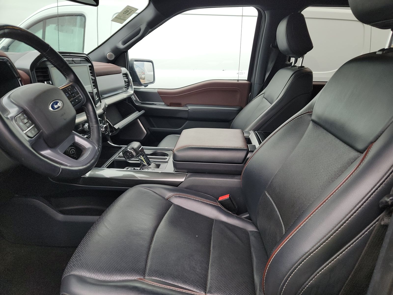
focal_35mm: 24
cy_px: 148
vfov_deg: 56.8
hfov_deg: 71.6
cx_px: 196
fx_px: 272
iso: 70
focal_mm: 6.7
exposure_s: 1/59
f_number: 1.8
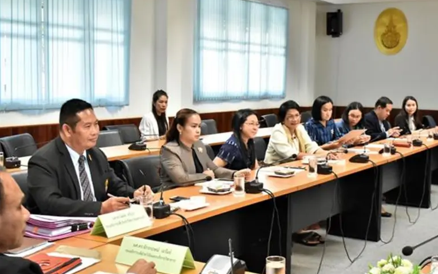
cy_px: 128
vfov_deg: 24.4
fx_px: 633
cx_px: 222
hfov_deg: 38.2
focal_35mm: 53
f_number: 6.7
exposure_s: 1/125
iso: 5000
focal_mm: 34
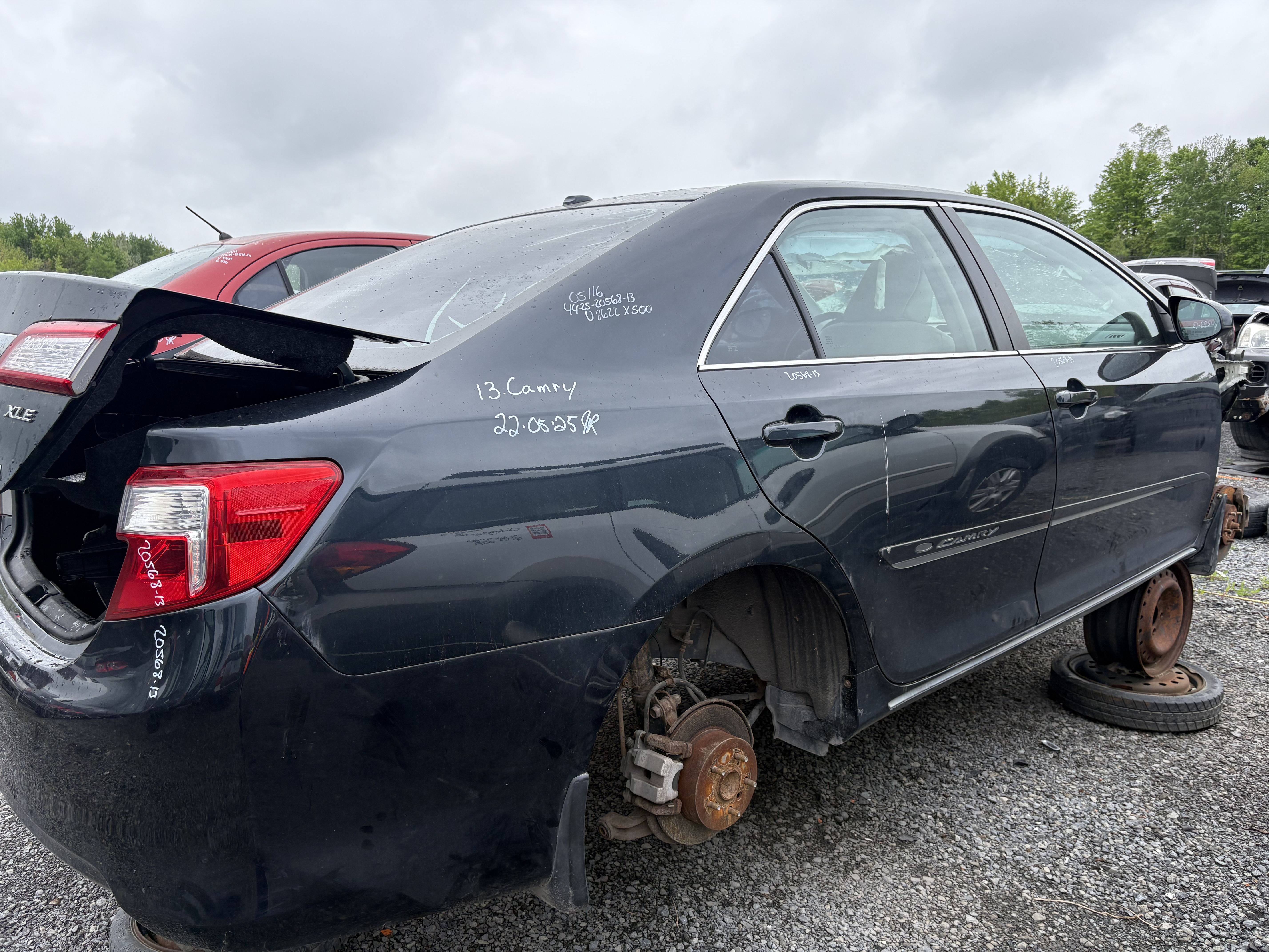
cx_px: 634
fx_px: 953
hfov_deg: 67.3
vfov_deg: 53.1
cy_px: 476
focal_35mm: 26
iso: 64
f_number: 1.6
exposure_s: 1/1081
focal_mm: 5.96
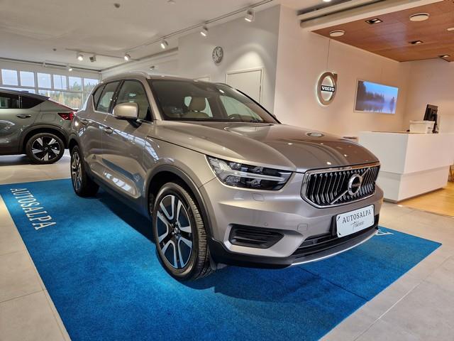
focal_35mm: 23
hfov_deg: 73.9
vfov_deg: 58.9
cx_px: 227
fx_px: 302
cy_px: 170
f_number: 1.8
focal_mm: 5.4
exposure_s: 1/180
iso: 125
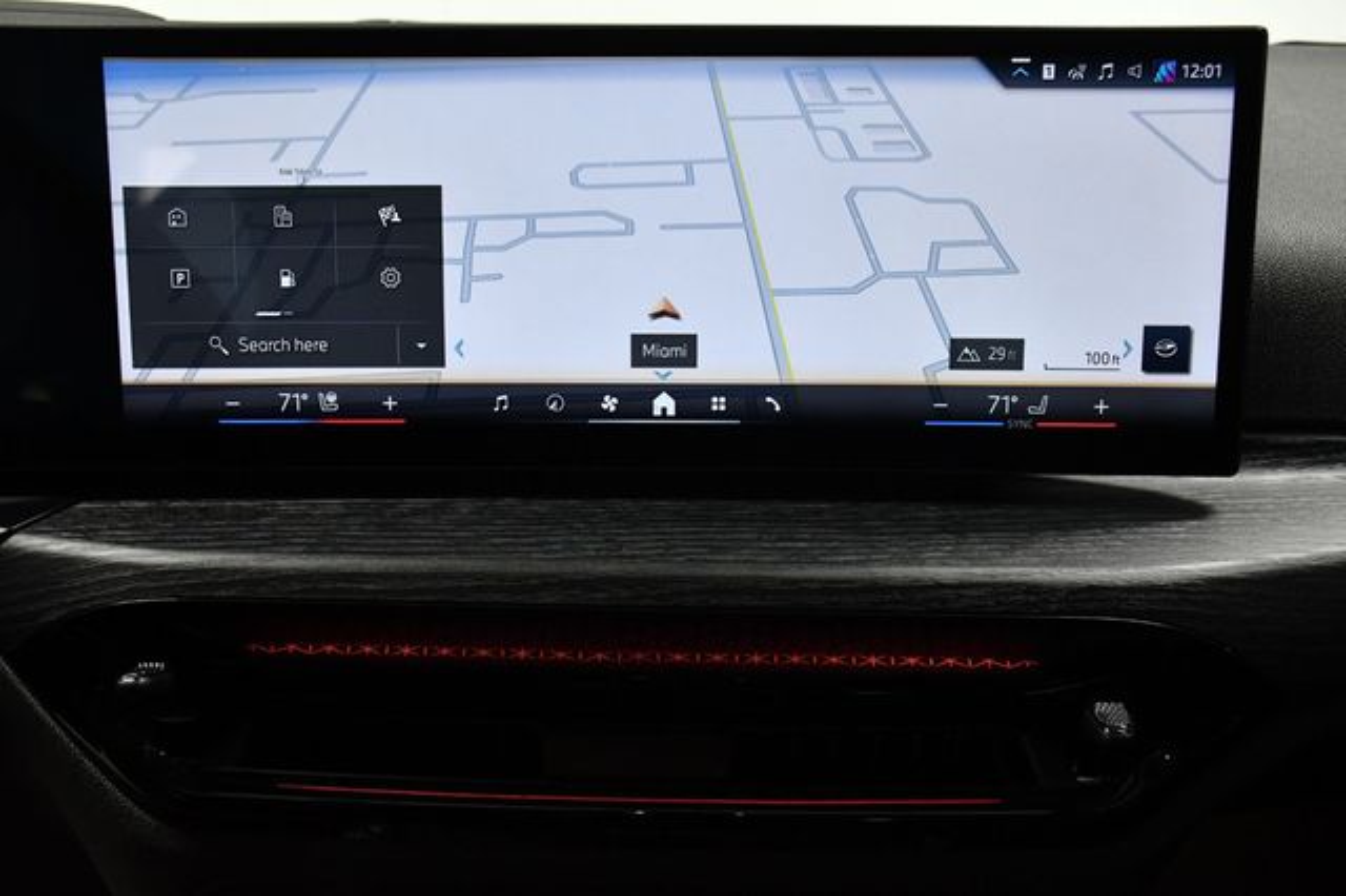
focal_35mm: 36
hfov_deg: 53.2
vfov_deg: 36.8
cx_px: 673
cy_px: 448
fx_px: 1345
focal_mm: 24
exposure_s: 1/200
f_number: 7.1
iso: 2500
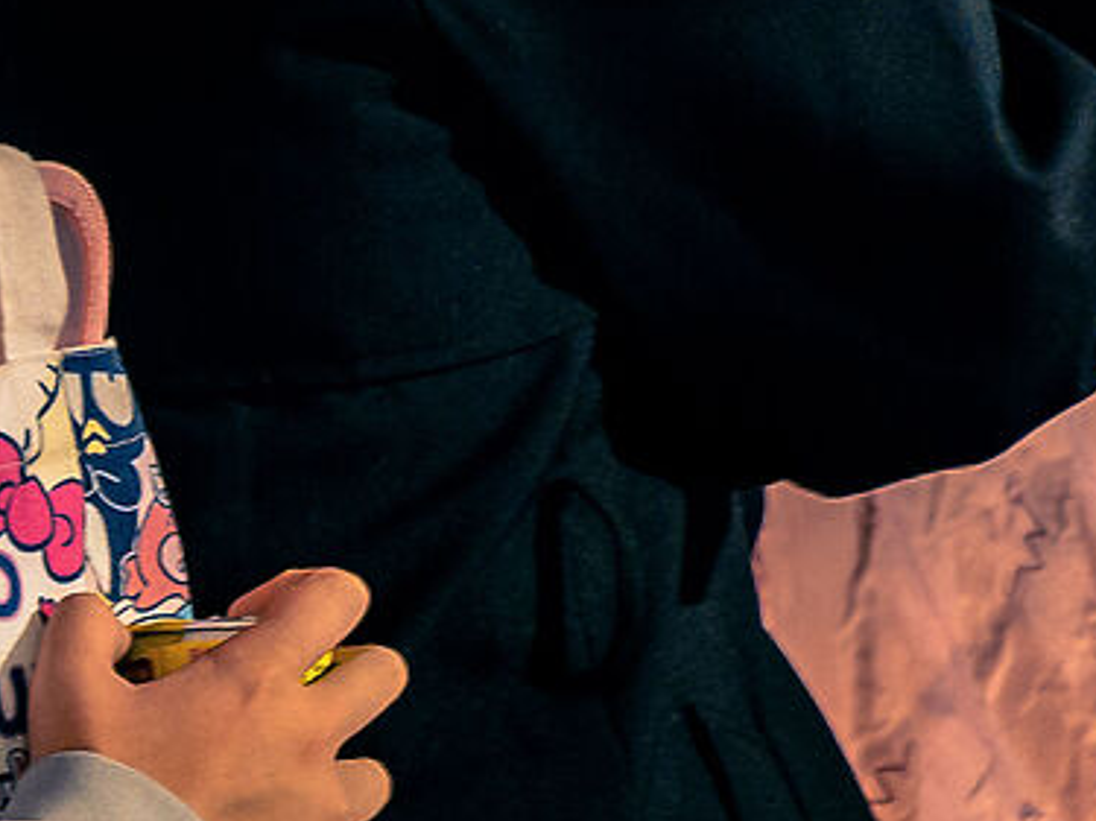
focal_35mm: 1109
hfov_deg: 1.8
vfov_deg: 1.3
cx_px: 64
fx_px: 35102
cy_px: 243
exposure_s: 1/20
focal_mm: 180
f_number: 2.8
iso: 1000
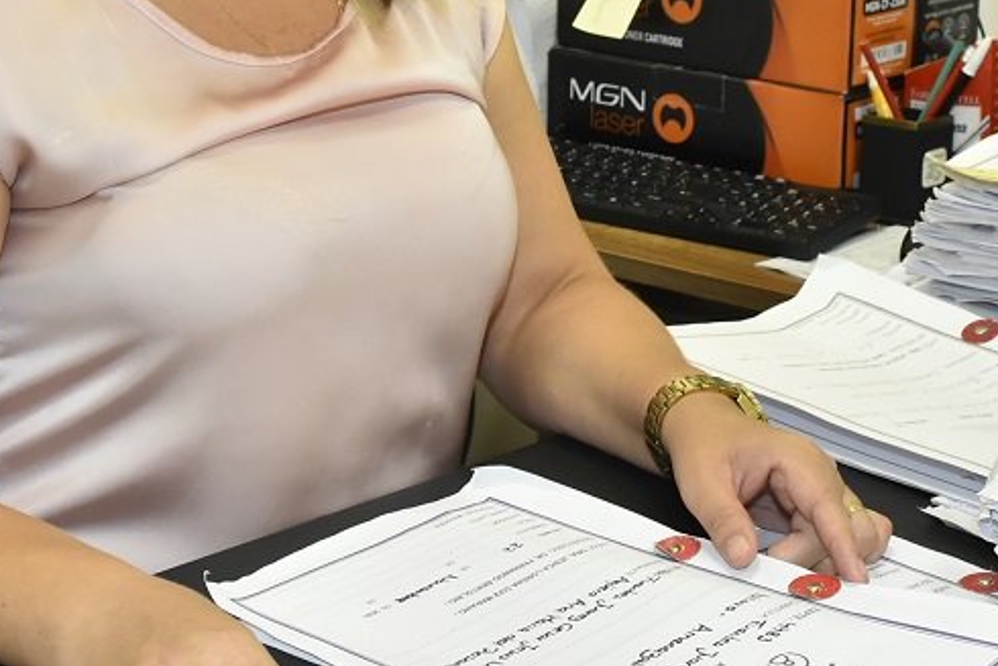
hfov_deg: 21.7
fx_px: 2607
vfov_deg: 14.4
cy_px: 100
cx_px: 442
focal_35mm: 94
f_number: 7.1
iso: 1250
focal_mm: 24
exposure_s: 1/60
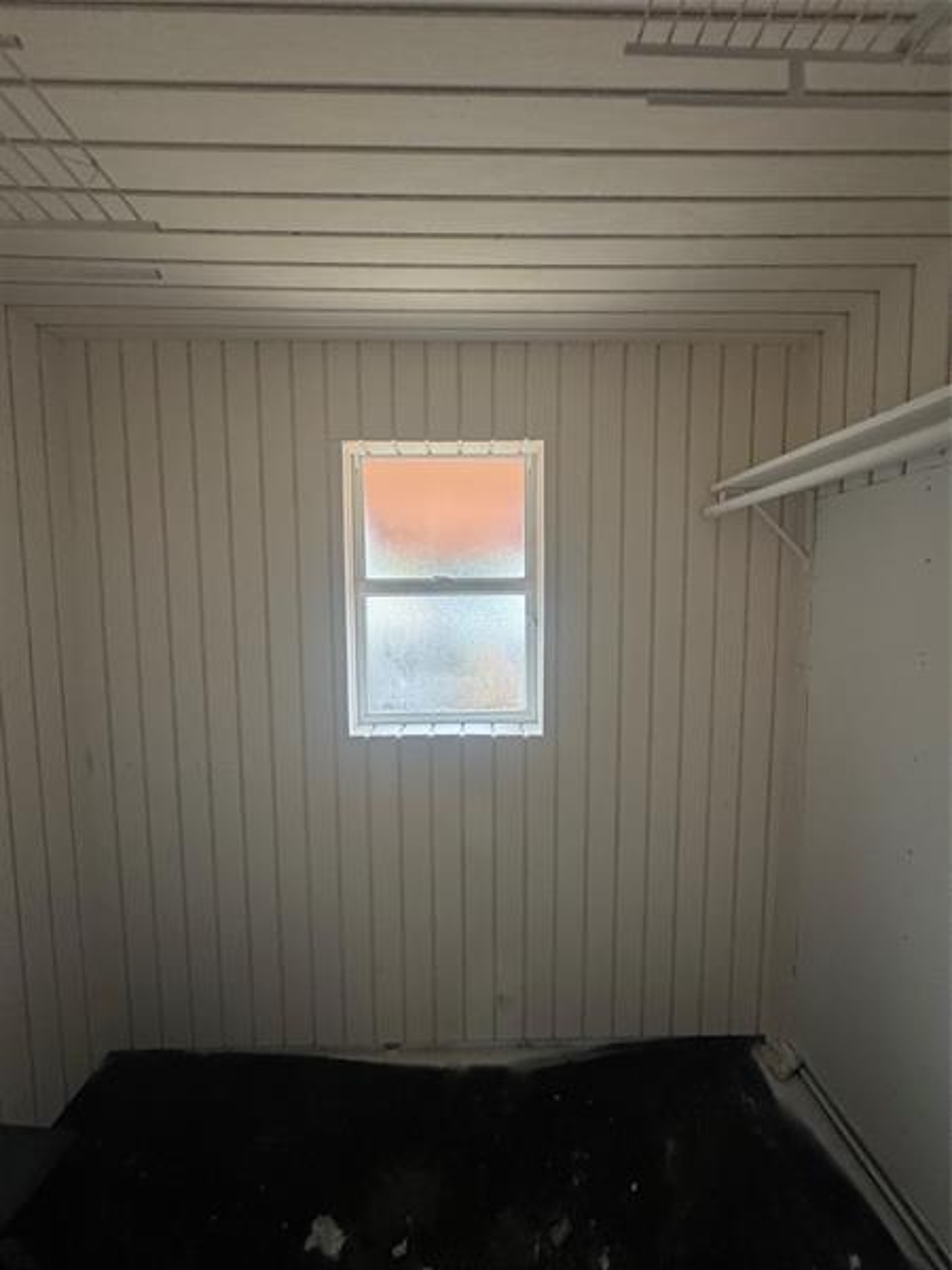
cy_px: 635
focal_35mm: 14
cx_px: 476
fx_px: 513
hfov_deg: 85.7
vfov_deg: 102.1
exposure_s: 1/60
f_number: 2.2
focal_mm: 2.22
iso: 320
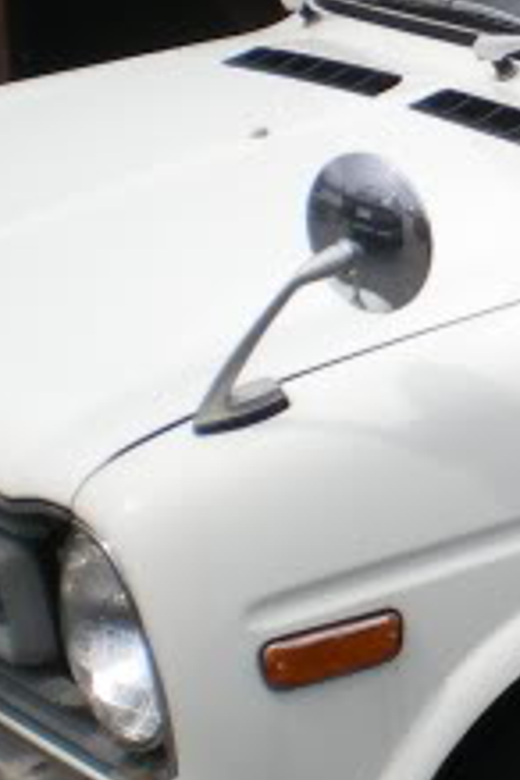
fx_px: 2968
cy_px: 321
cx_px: 951
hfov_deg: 9.5
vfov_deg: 15.0
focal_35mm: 137
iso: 50
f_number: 4.6
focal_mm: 6.3
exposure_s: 1/400
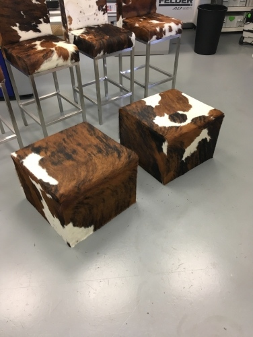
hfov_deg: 48.2
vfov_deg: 61.6
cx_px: 126
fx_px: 282
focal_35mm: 29
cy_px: 168
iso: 64
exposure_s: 1/33
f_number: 2.2
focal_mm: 4.15
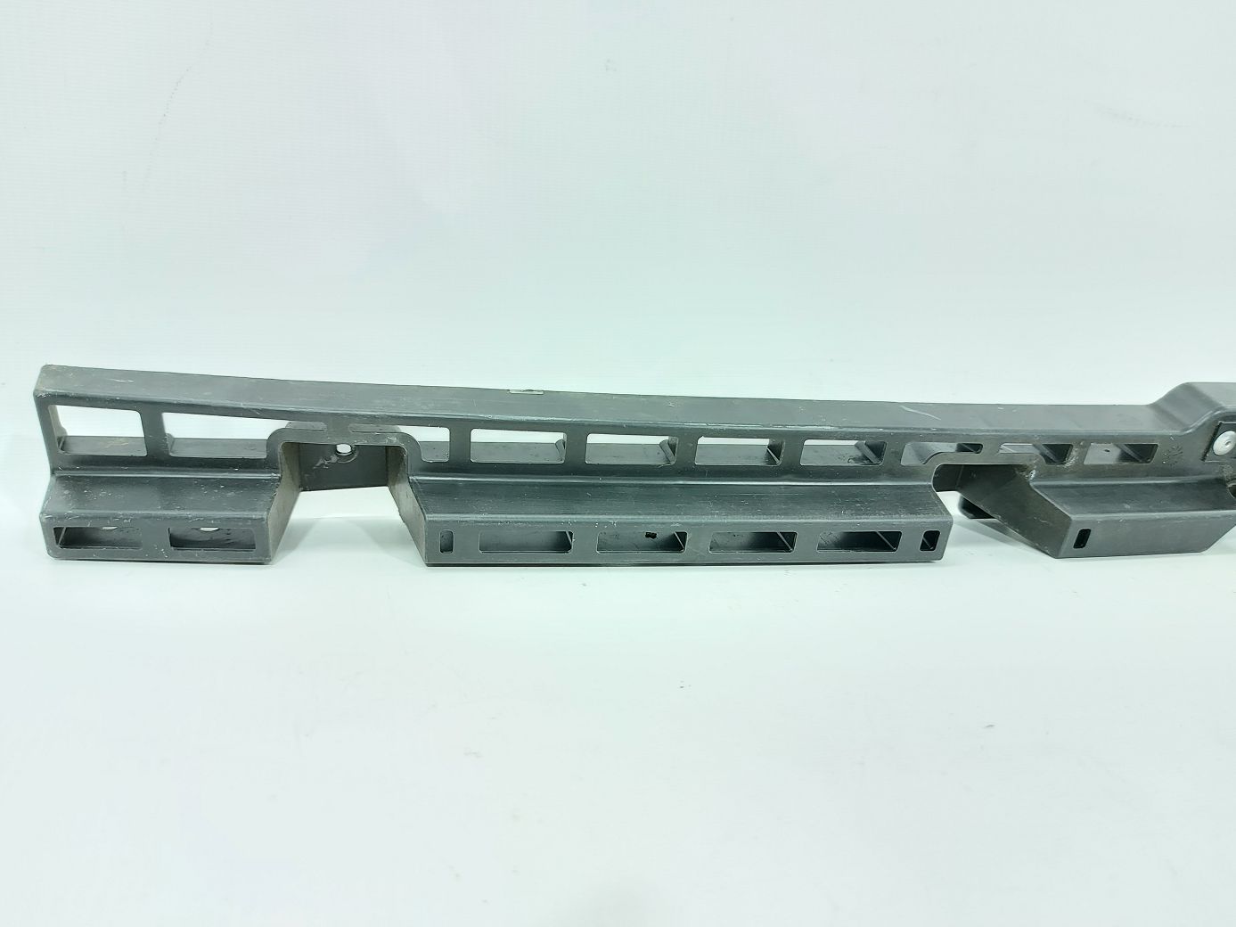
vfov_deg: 56.8
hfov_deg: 71.6
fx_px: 857
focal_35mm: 24
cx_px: 618
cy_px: 464
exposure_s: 1/50
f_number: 1.8
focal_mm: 5.23
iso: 200
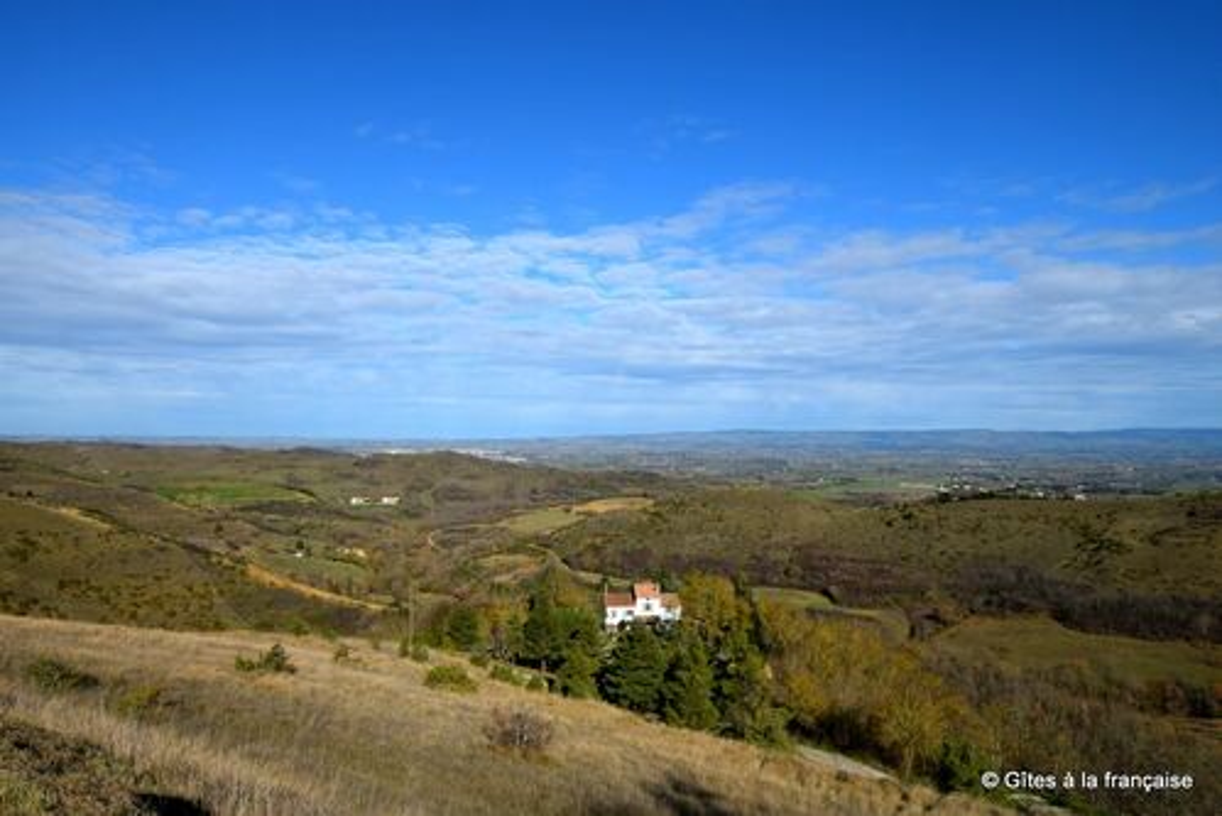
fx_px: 815
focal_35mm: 24
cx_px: 611
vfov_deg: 53.2
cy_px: 408
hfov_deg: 73.7
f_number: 11
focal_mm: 16
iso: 200
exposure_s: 1/500
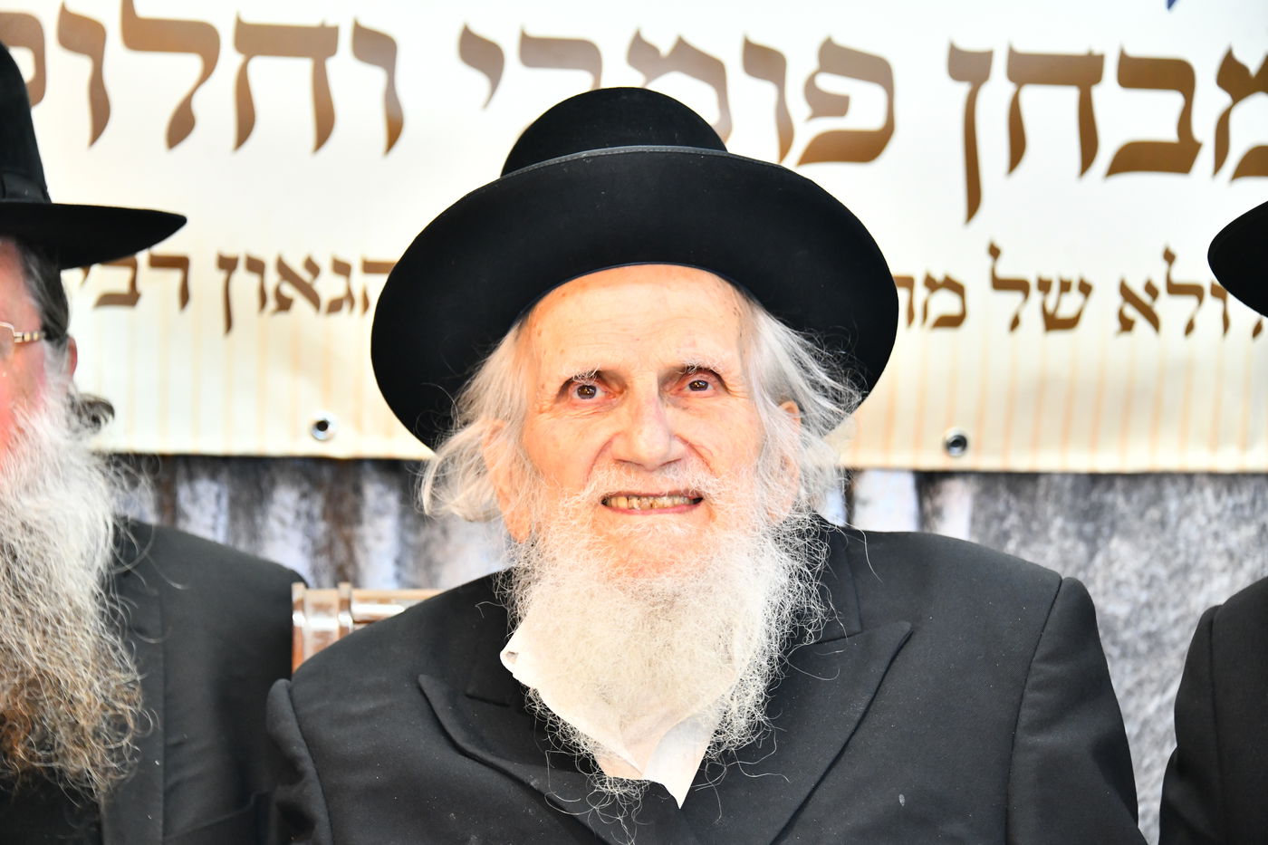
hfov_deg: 16.4
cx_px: 634
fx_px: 4402
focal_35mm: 125
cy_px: 422
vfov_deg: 11.0
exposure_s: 1/125
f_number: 5.6
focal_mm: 125
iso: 3200
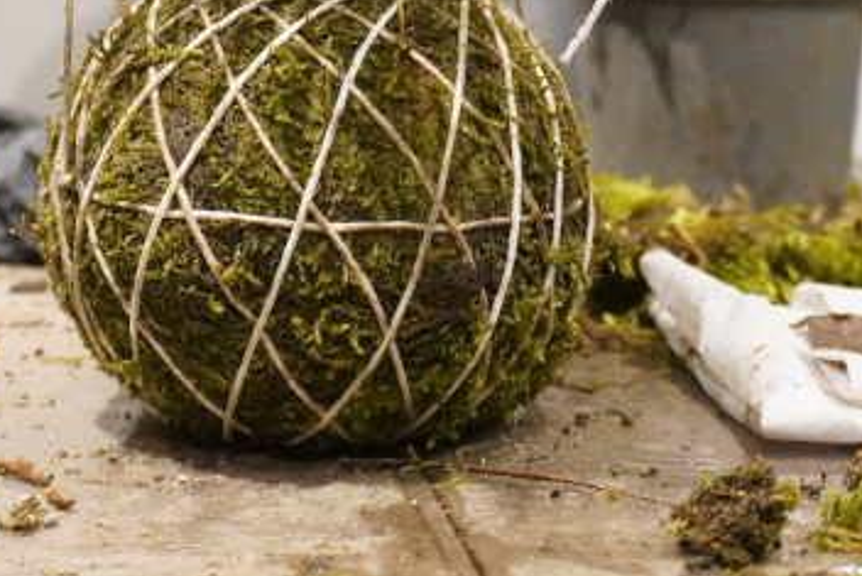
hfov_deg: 18.6
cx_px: 201
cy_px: 13
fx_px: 2611
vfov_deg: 12.4
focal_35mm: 109
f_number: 5
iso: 6400
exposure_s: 1/80
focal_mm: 32
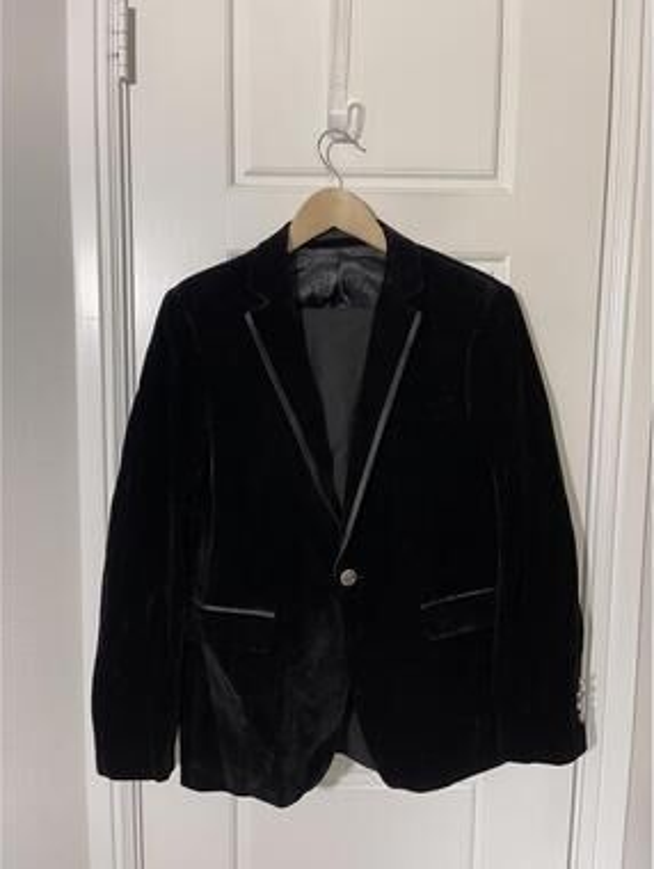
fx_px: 628
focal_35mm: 25
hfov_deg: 55.0
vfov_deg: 69.3
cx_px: 327
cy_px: 434
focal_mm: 5.1
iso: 125
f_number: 1.6
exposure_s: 1/60
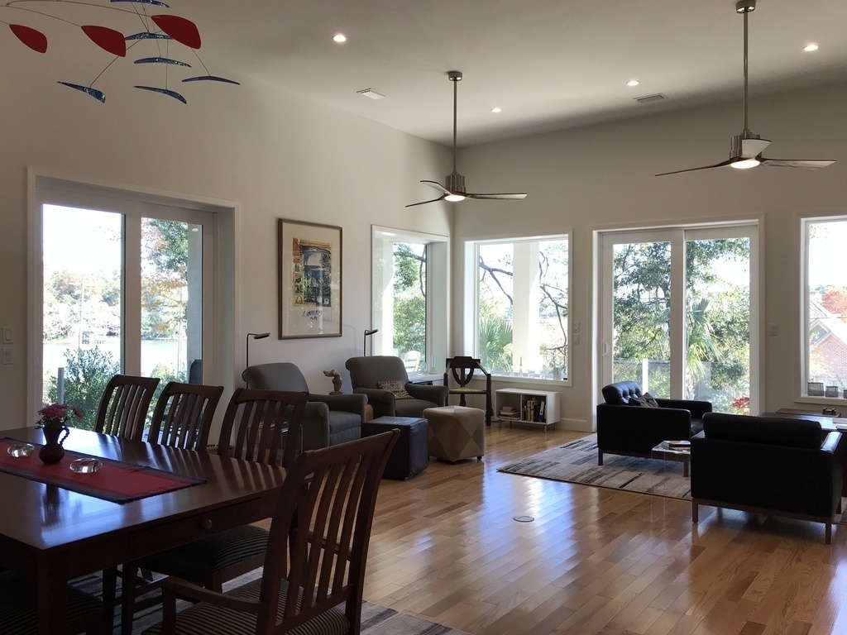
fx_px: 685
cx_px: 424
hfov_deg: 63.4
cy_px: 318
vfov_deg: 49.7
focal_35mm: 28
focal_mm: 3.99
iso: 32
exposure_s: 1/120
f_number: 1.8
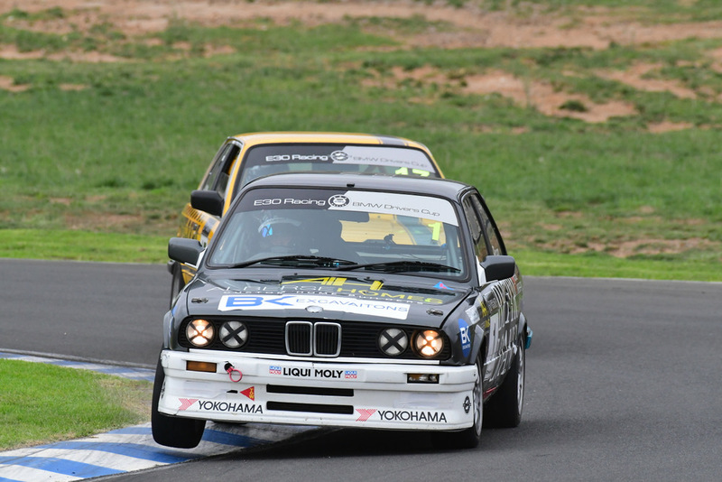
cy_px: 241
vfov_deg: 1.9
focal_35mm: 720
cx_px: 361
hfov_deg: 2.9
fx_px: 14444
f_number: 9
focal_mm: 480
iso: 2000
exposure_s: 1/640
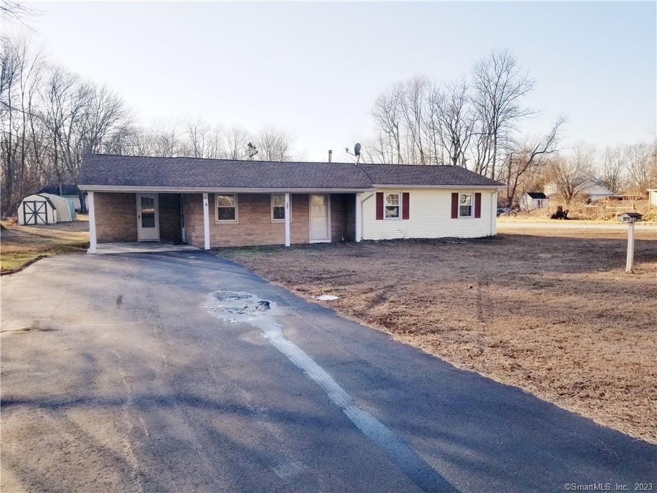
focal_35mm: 26
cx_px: 328
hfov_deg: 67.3
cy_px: 246
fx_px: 493
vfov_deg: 53.1
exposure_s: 1/1720
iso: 50
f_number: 1.7
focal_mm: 4.3
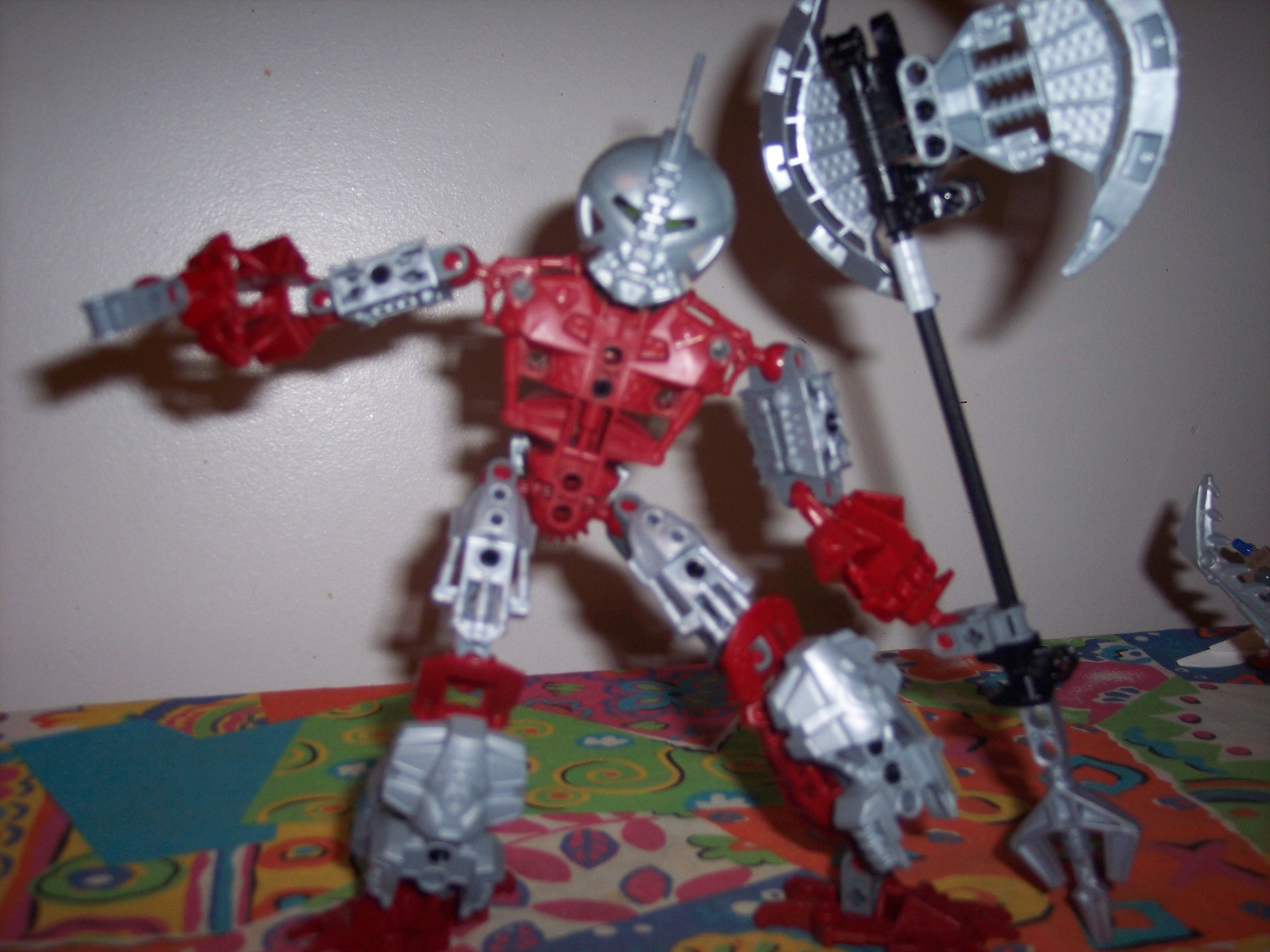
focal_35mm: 39
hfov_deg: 47.9
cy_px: 476
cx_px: 635
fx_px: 1431
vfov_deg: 36.8
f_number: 2.8
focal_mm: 8
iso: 100
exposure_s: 1/60
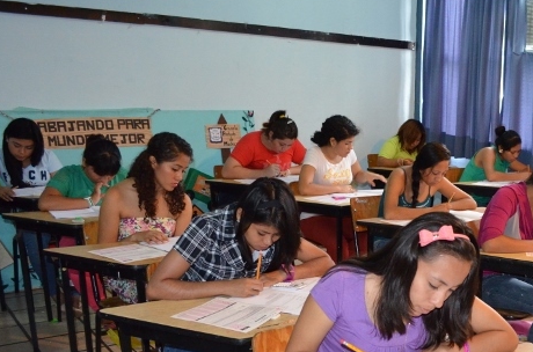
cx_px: 415
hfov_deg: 40.5
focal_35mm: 47
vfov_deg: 27.8
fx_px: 694
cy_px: 289
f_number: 3.5
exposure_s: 1/60
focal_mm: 18
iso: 2800
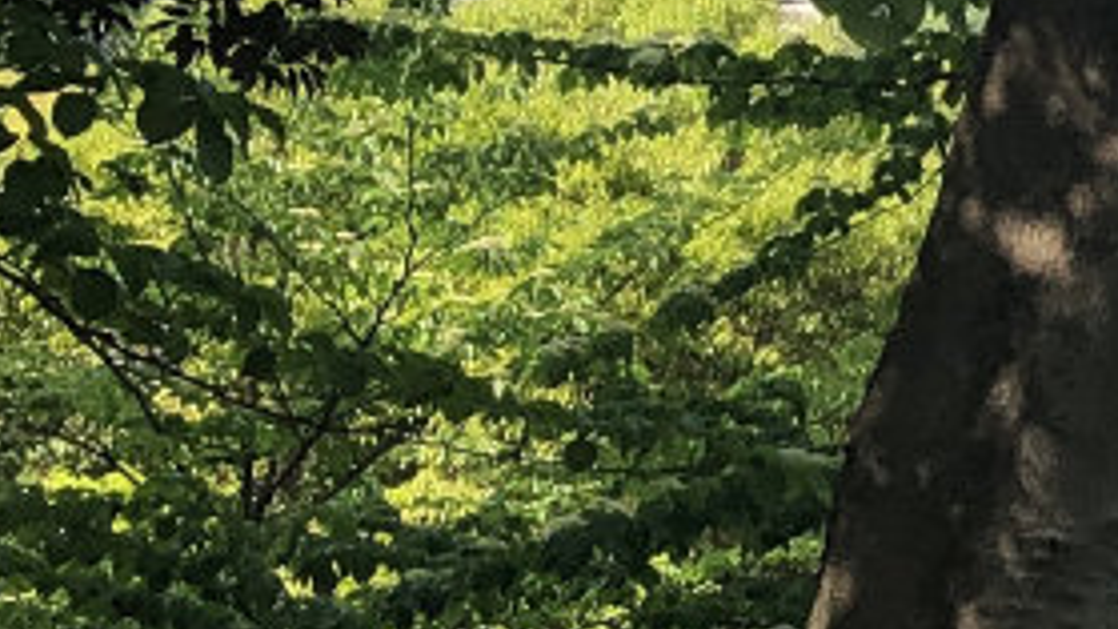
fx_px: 5188
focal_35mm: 175
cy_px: -769
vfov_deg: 6.7
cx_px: 2933
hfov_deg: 10.2
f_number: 1.8
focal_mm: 3.99
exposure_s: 1/716
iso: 20
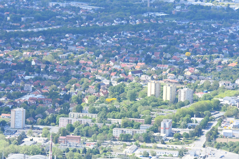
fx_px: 1593
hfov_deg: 8.6
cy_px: 80
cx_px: 120
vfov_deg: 5.7
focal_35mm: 240
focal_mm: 160
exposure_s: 1/5000
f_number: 9
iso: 5000
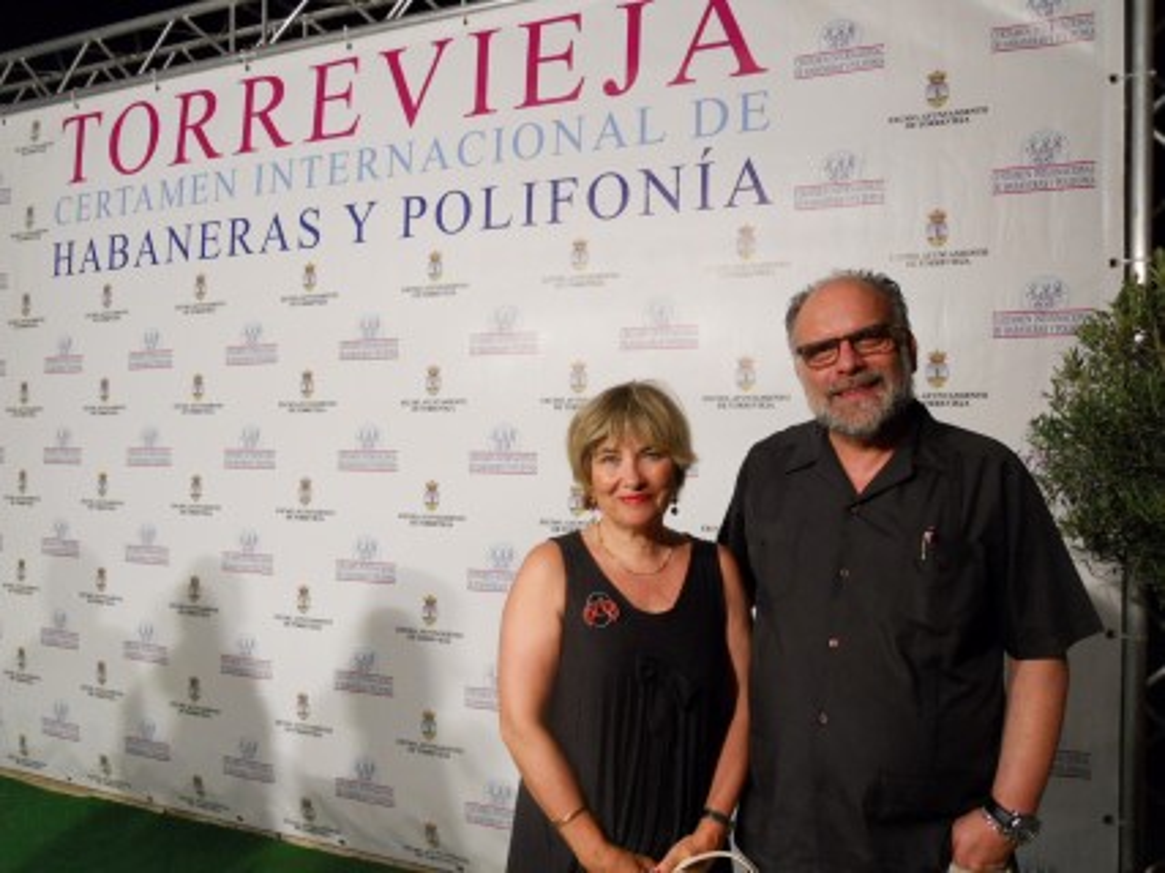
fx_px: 942
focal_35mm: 28
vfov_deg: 49.7
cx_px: 582
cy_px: 436
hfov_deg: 63.5
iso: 400
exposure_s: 1/125
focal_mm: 5
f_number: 2.7
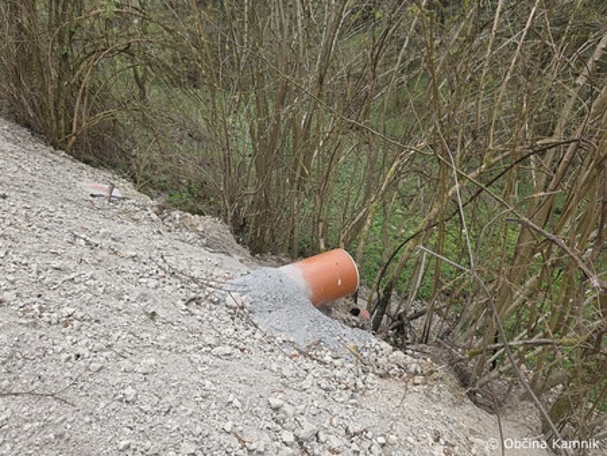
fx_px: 404
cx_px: 304
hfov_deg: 73.9
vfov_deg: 58.9
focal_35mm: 23
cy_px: 228
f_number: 1.7
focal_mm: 6.3
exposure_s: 1/359
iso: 32
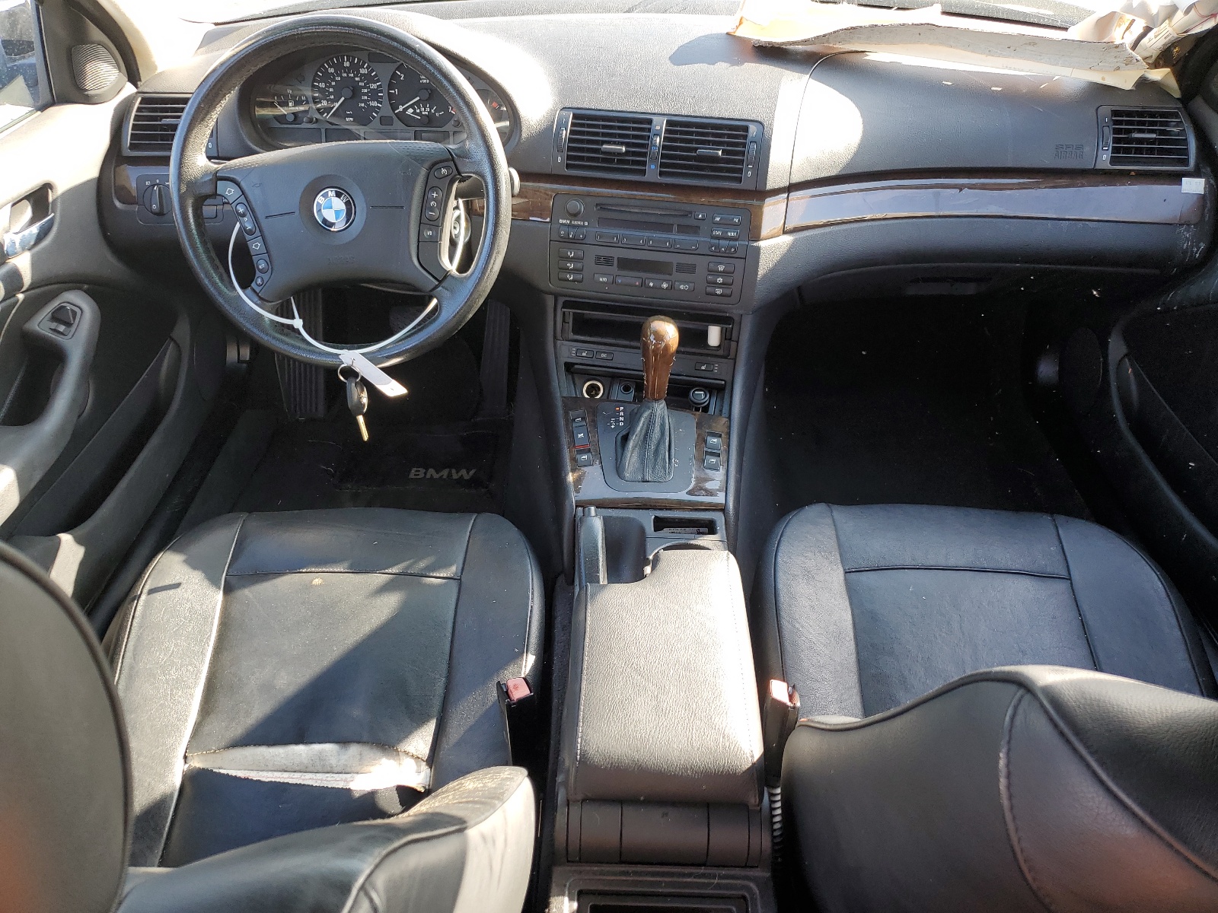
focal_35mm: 26
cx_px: 609
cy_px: 456
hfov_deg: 67.3
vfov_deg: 53.1
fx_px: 915
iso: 50
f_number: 1.5
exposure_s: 1/132
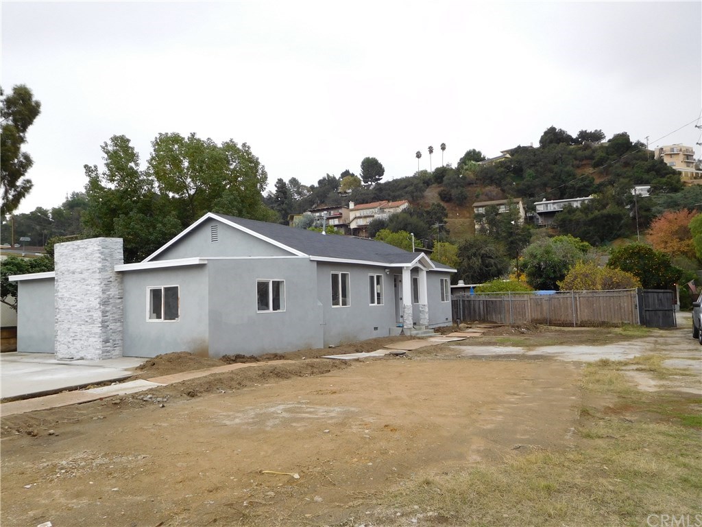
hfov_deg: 69.4
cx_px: 351
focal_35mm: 25
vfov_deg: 54.9
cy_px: 264
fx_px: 507
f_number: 3.4
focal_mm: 4.5
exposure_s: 1/200
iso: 125
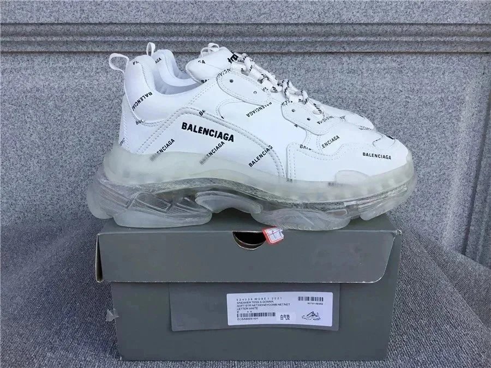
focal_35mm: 31
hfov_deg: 58.4
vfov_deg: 45.4
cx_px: 246
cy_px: 184
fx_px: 440
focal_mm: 3.3
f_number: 2.4
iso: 25
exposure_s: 1/612
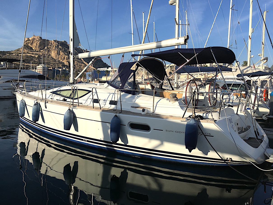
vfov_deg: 48.2
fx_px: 229
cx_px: 136
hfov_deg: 61.7
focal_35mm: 29
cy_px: 102
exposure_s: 1/2747
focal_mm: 4.15
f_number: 2.2
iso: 25
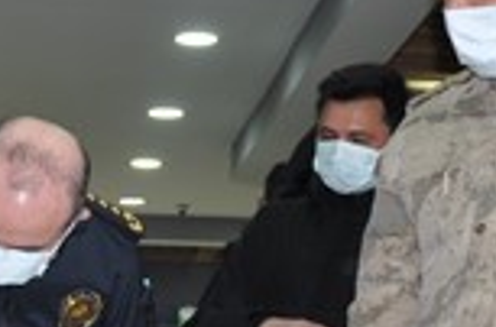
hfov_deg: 17.6
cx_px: 58
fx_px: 1580
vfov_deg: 11.7
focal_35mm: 115
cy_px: 353
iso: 200
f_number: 3.5
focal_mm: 18
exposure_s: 1/60
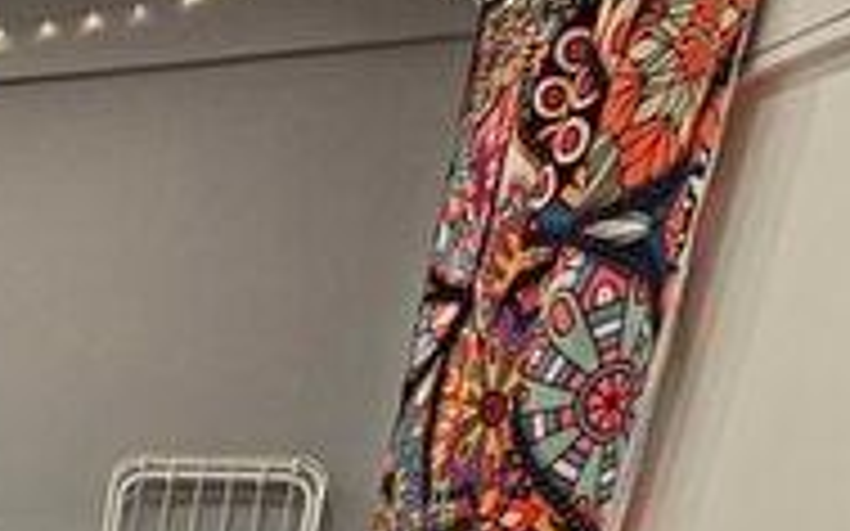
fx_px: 1181
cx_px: -580
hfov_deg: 24.3
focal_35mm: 51
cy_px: 718
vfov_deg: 22.3
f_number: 2.2
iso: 250
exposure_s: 1/50
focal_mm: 2.2
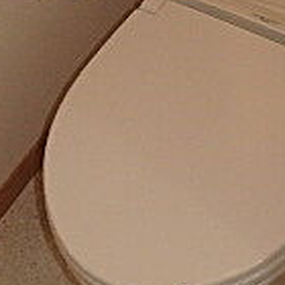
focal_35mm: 85
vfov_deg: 19.5
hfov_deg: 20.3
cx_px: 73
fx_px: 792
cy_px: -28
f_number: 3.5
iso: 400
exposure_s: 1/30
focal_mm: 3.7
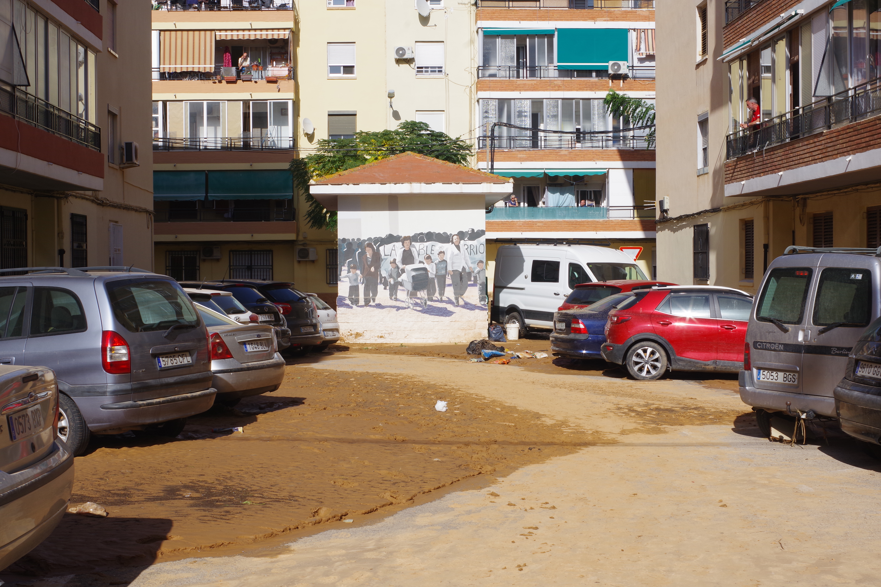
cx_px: 440
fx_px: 1272
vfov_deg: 26.0
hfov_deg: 38.2
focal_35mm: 52
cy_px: 294
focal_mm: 35
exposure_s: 1/200
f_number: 14
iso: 200
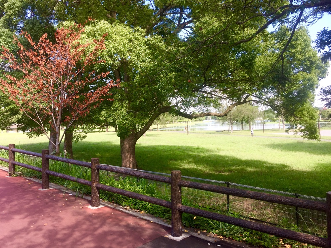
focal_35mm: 29
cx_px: 166
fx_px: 277
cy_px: 124
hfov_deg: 61.7
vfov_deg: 48.2
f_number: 2.2
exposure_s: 1/377
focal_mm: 4.15
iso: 32
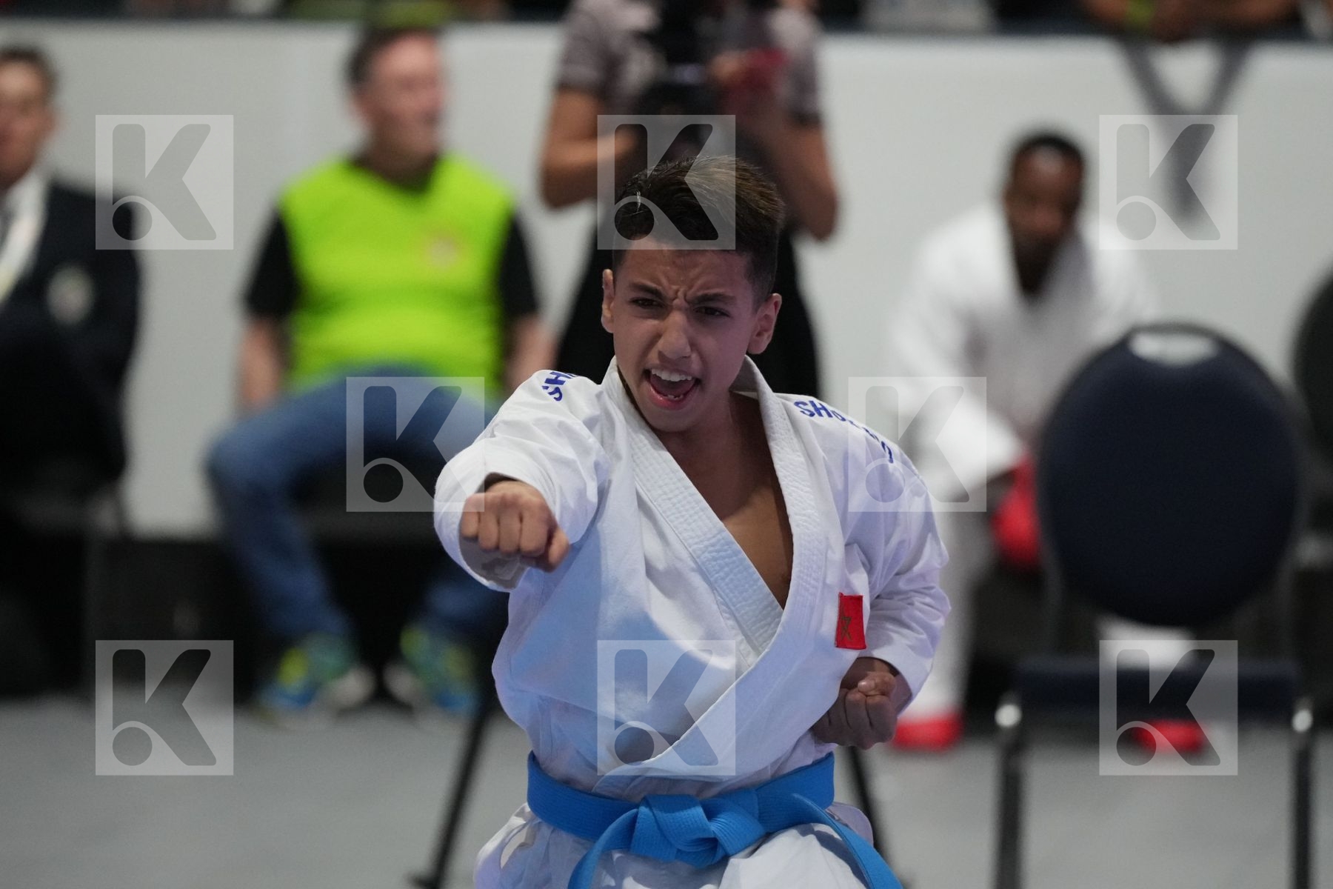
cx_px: 666
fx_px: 11107
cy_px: 444
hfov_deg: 6.9
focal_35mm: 300
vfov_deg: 4.6
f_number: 2.8
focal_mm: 200
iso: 5000
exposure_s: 1/500
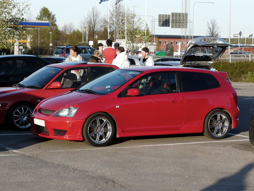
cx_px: 127
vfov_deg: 14.0
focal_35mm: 106
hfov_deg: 18.5
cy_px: 96
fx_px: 778
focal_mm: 17.5
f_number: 5
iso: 100
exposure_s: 1/200
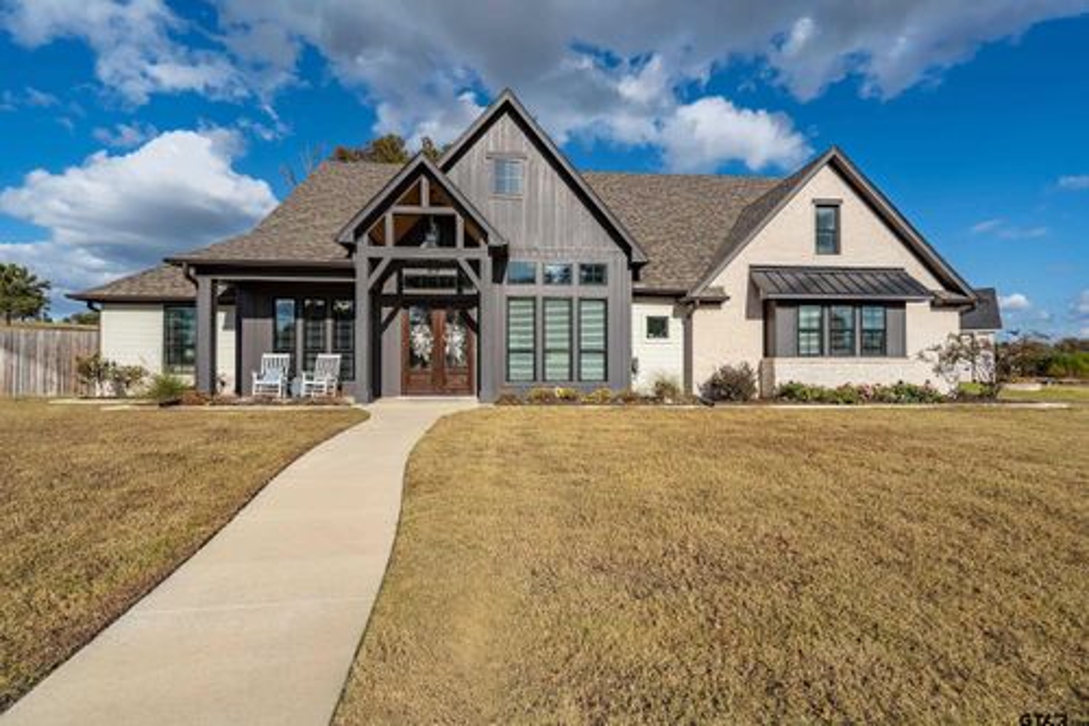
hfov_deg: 96.8
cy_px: 363
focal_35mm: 16
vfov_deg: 73.7
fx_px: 484
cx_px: 544
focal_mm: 16
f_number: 8
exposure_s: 1/8000
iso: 800
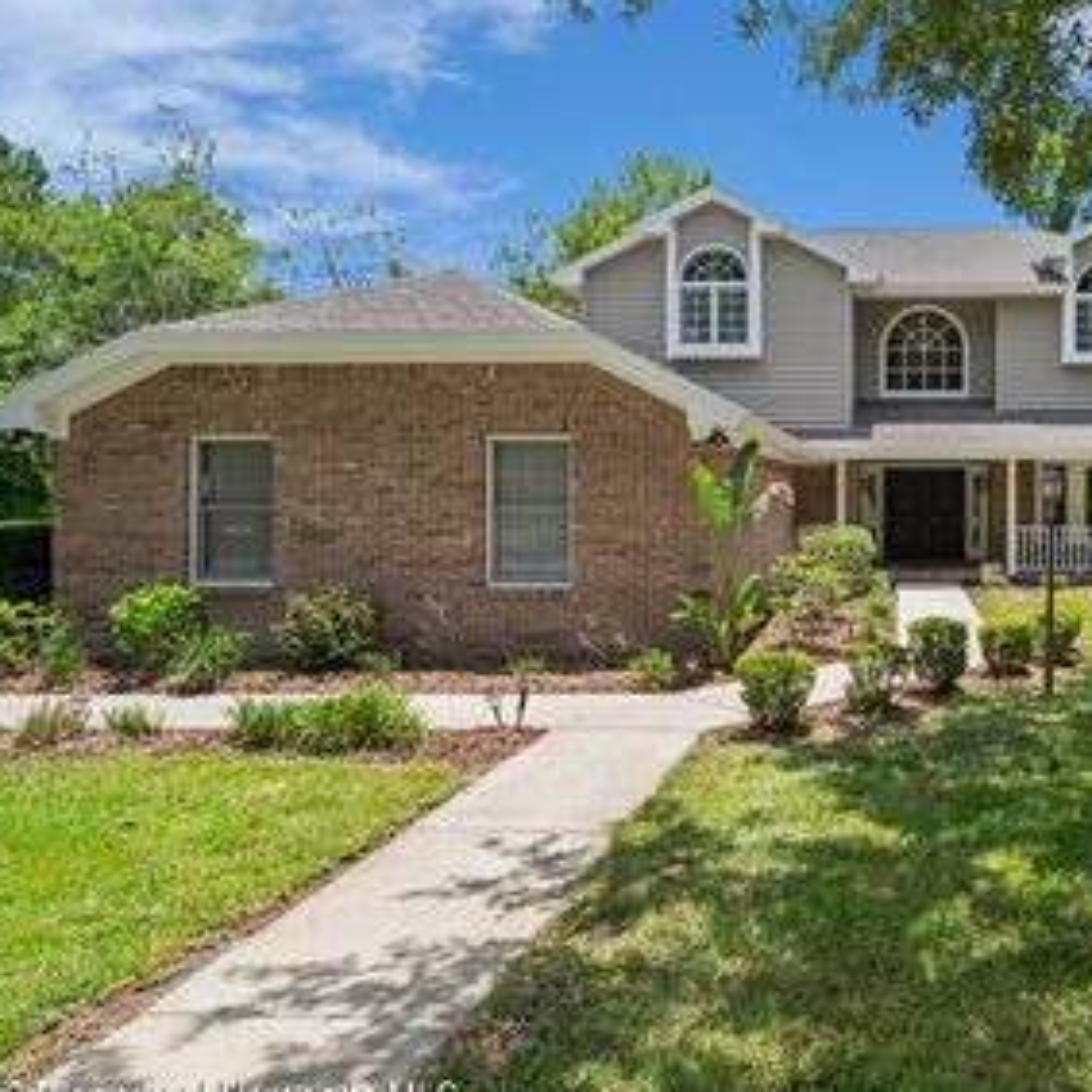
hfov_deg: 54.9
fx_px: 964
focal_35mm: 27
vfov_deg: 59.0
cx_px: 876
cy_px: 511
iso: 320
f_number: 8
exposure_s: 1/60
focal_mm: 18
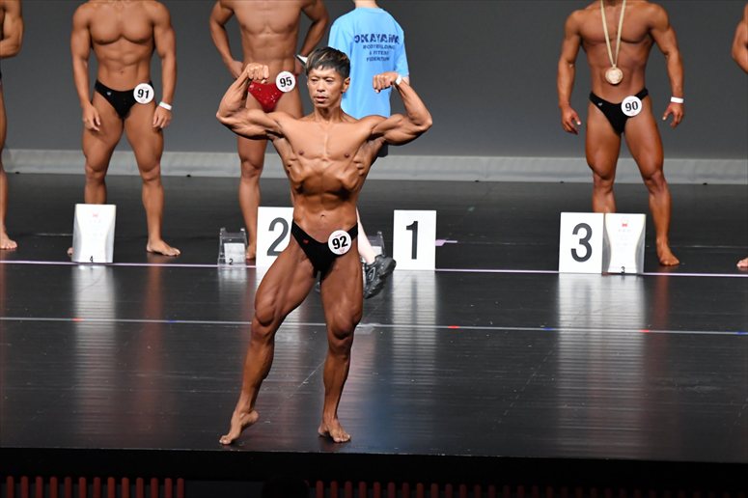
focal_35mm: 300
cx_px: 374
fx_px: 6230
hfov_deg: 6.9
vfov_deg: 4.6
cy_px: 249
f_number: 5.6
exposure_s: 1/400
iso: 5000
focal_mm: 200
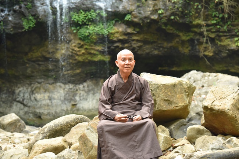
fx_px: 412
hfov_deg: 32.4
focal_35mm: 62
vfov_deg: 21.9
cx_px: 120
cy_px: 80
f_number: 4
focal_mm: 62
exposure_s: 1/125
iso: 1100
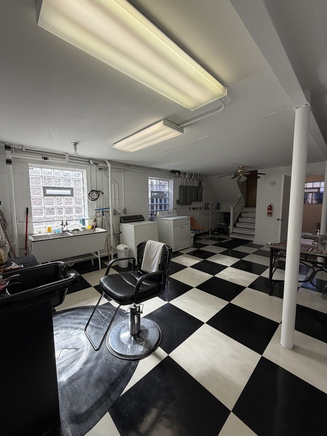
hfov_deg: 85.7
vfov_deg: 102.1
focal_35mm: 14
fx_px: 176
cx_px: 164
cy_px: 218
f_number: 2.2
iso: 50
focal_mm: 2.22
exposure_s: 1/121
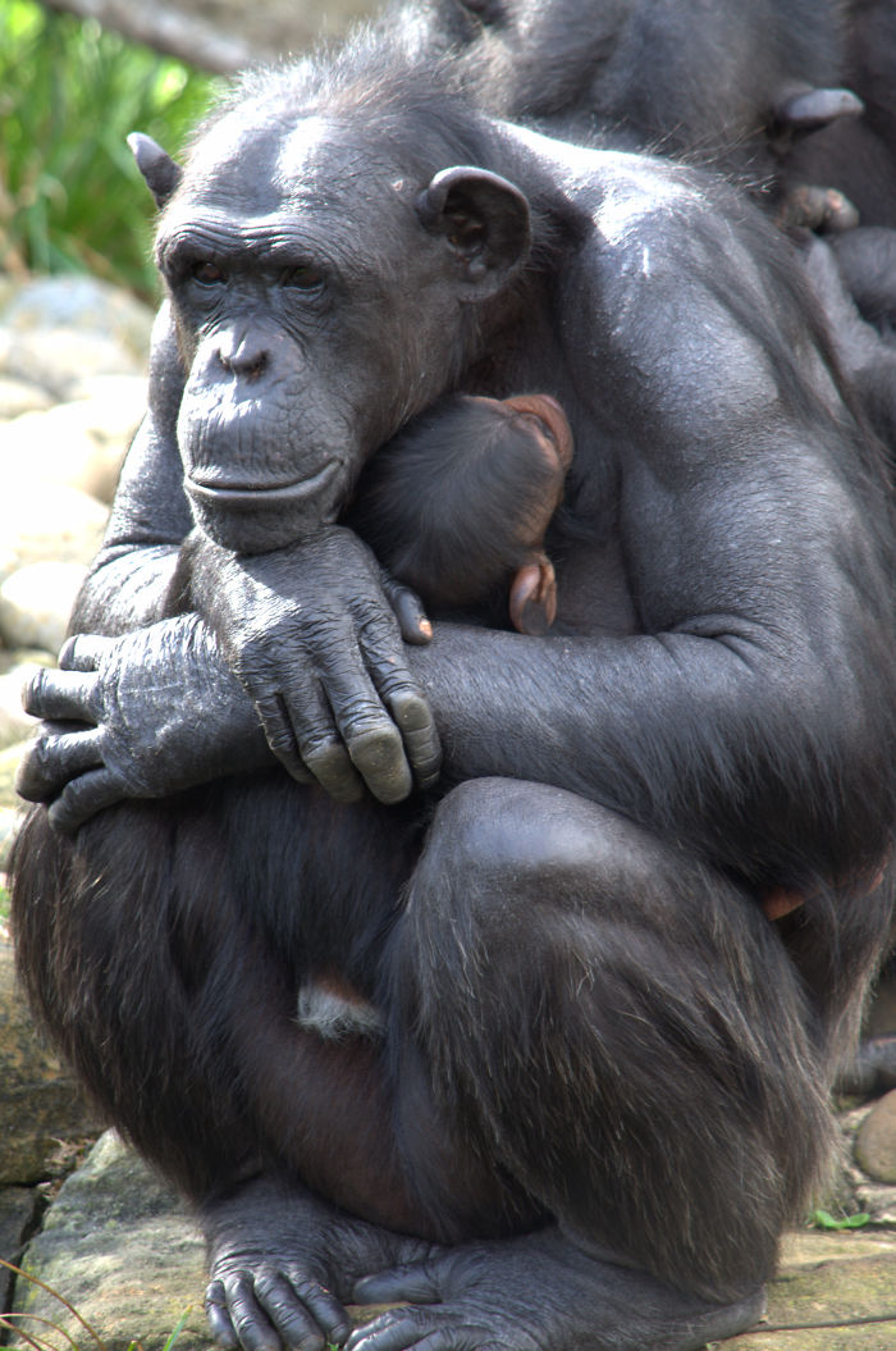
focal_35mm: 450
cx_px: 448
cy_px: 676
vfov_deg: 4.6
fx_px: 16854
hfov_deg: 3.0
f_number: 9
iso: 450
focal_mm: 300
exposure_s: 1/30
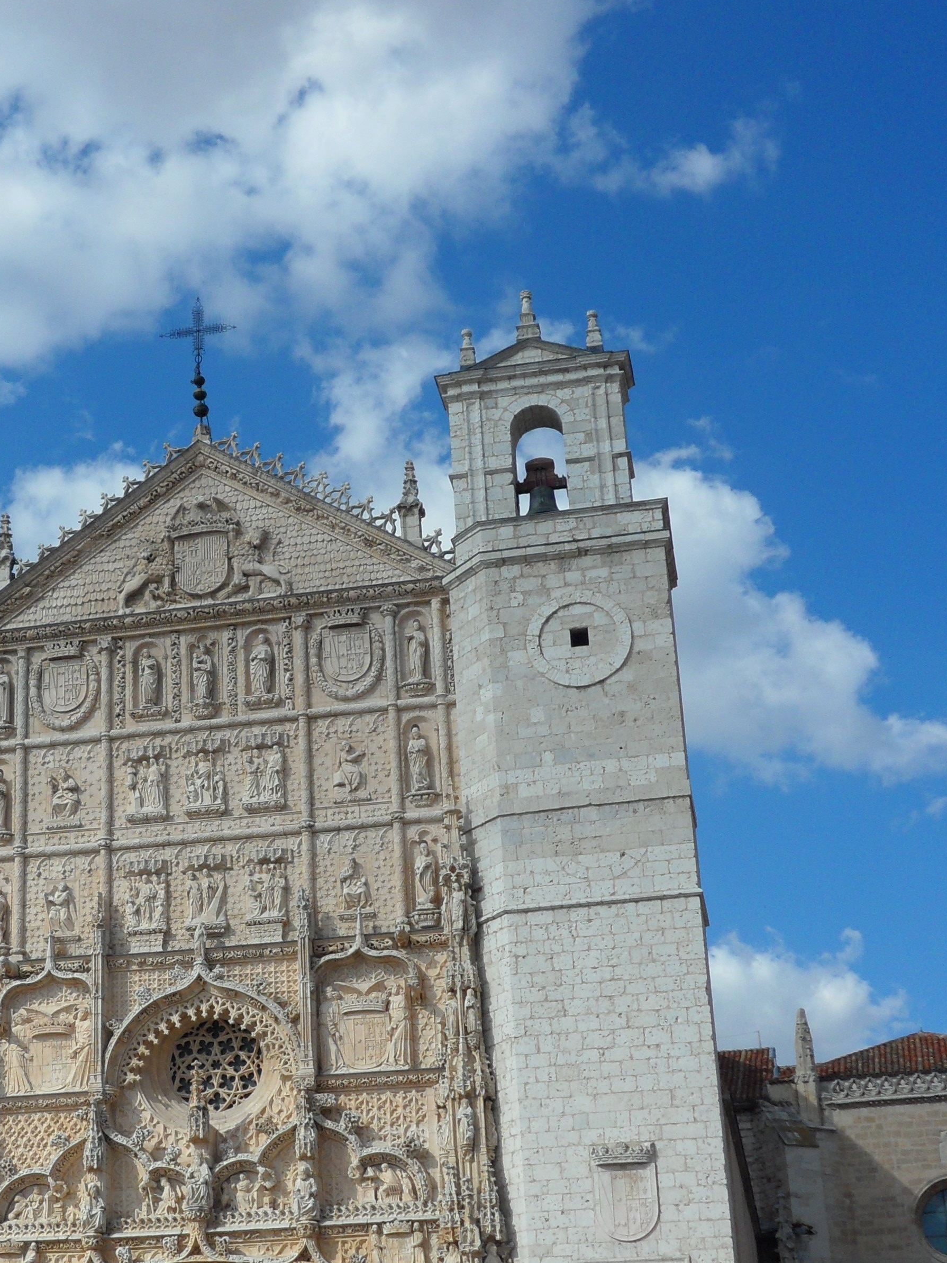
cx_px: 197
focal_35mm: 62
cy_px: 756
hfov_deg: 23.3
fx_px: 2262
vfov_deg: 31.1
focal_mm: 6.6
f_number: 4
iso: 80
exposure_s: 1/1000
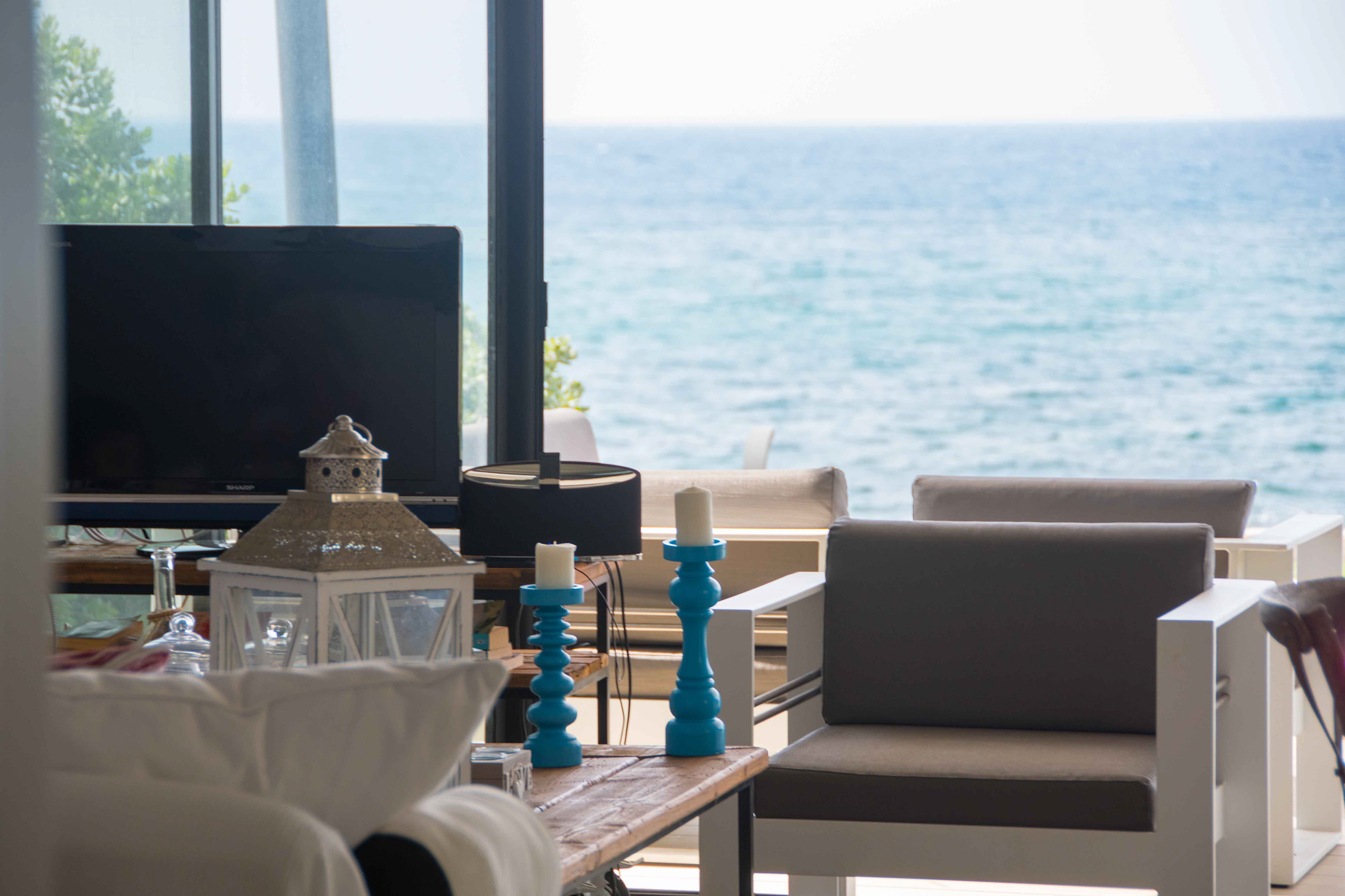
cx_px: 672
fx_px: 5884
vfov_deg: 8.7
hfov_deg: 13.0
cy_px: 448
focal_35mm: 158
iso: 160
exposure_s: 1/125
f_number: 5.3
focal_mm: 105
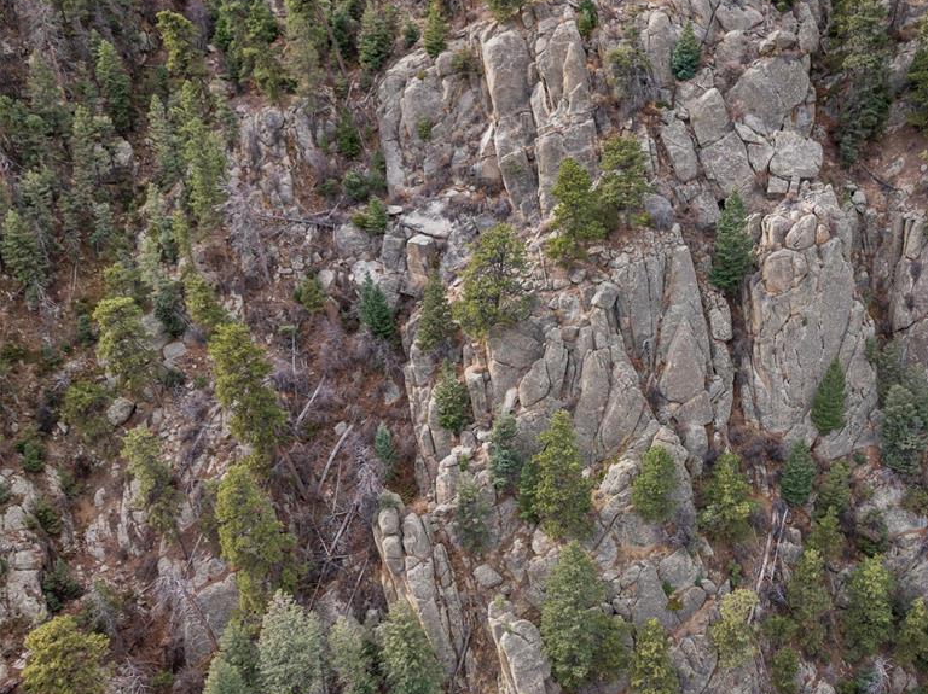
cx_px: 617
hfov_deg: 55.7
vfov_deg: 44.1
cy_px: 319
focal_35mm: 32
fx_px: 857
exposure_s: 1/30
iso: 100
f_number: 2.8
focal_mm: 12.29
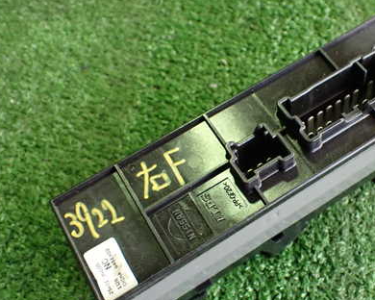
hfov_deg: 40.5
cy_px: 167
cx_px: 260
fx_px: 499
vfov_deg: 33.4
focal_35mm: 45
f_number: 2.3
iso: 800
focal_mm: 5.4
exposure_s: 1/80
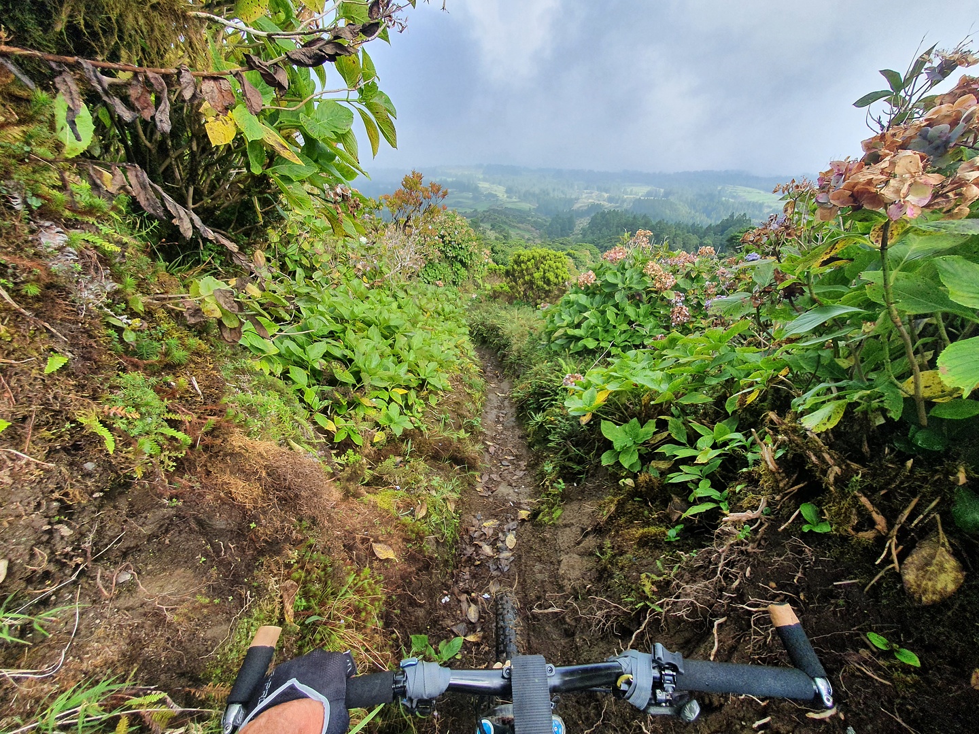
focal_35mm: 13
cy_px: 367
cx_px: 490
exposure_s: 1/600
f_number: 2.2
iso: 50
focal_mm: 1.8
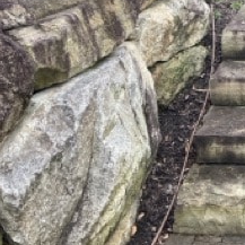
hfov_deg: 22.4
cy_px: 78
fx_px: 585
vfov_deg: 23.5
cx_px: 269
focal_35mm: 73
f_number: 1.8
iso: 25
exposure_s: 1/121
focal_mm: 3.99
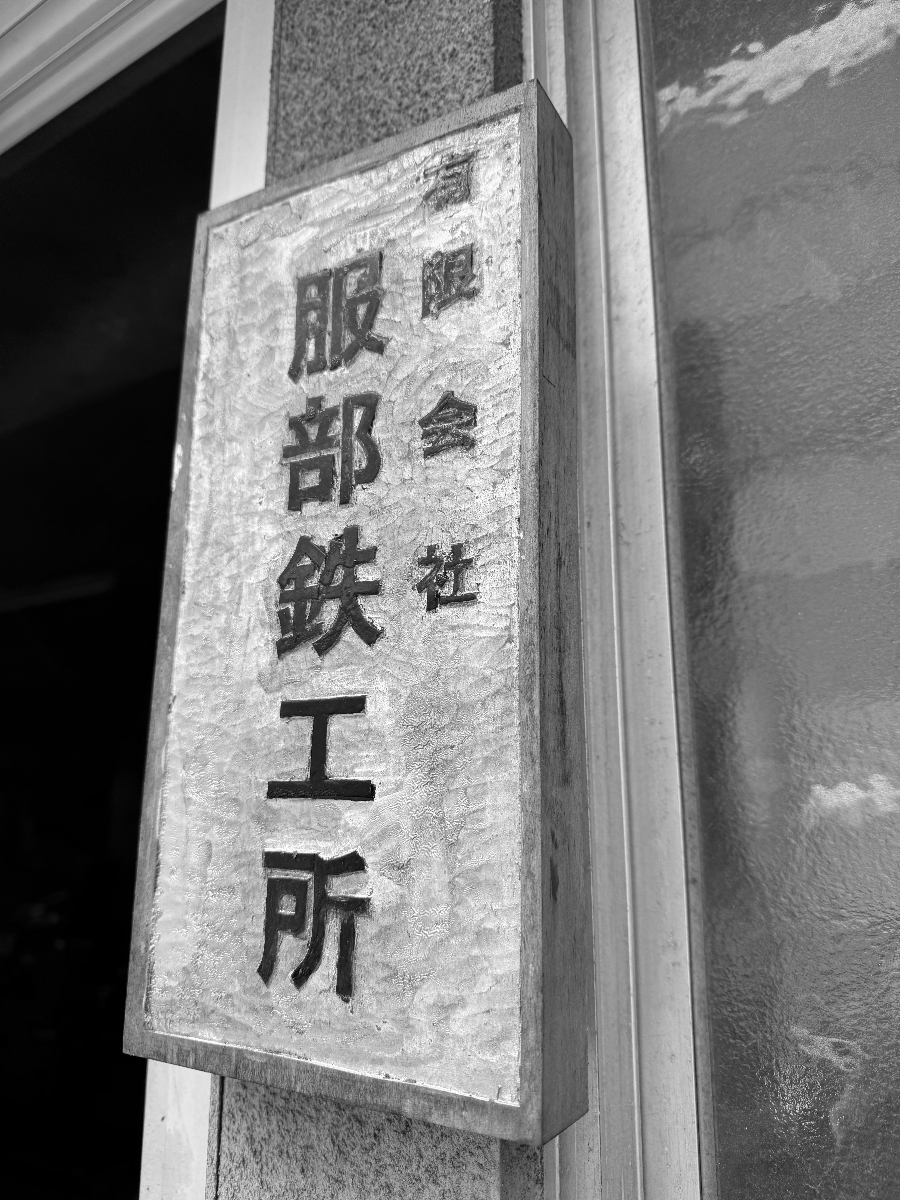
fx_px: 832
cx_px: 450
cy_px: 600
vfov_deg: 71.6
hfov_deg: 56.8
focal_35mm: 24
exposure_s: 1/888
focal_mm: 6.76
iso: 80
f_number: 1.78
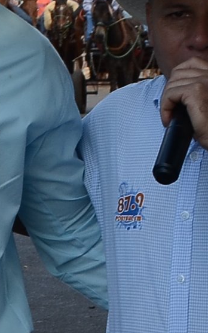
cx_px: -501
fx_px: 2205
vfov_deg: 8.6
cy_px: 198
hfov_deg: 5.0
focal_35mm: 243
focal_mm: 24
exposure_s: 1/60
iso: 200
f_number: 10
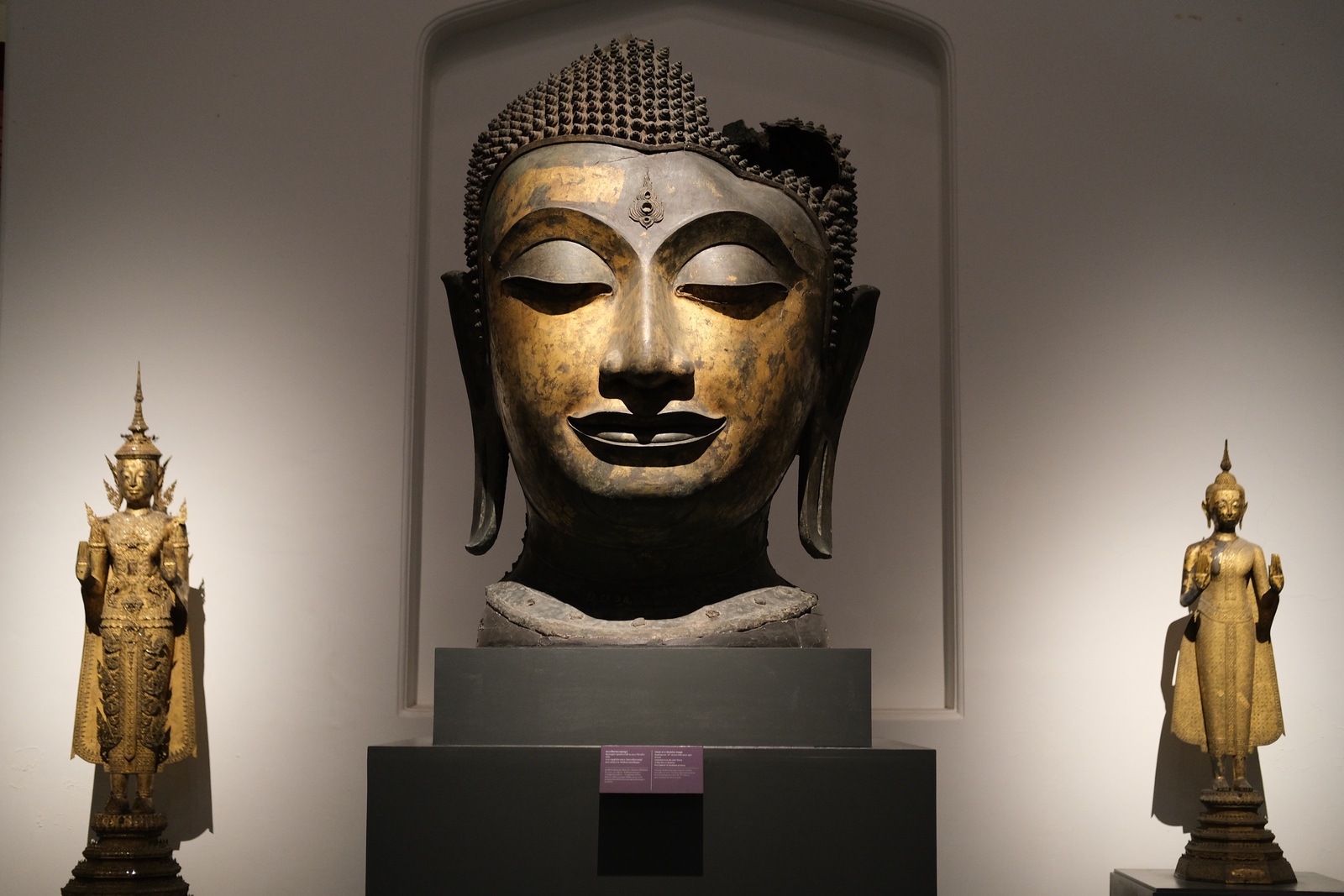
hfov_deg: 37.5
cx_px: 672
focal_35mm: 53
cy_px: 448
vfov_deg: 25.5
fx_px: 1979
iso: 1250
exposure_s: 1/38
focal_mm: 35
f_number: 2
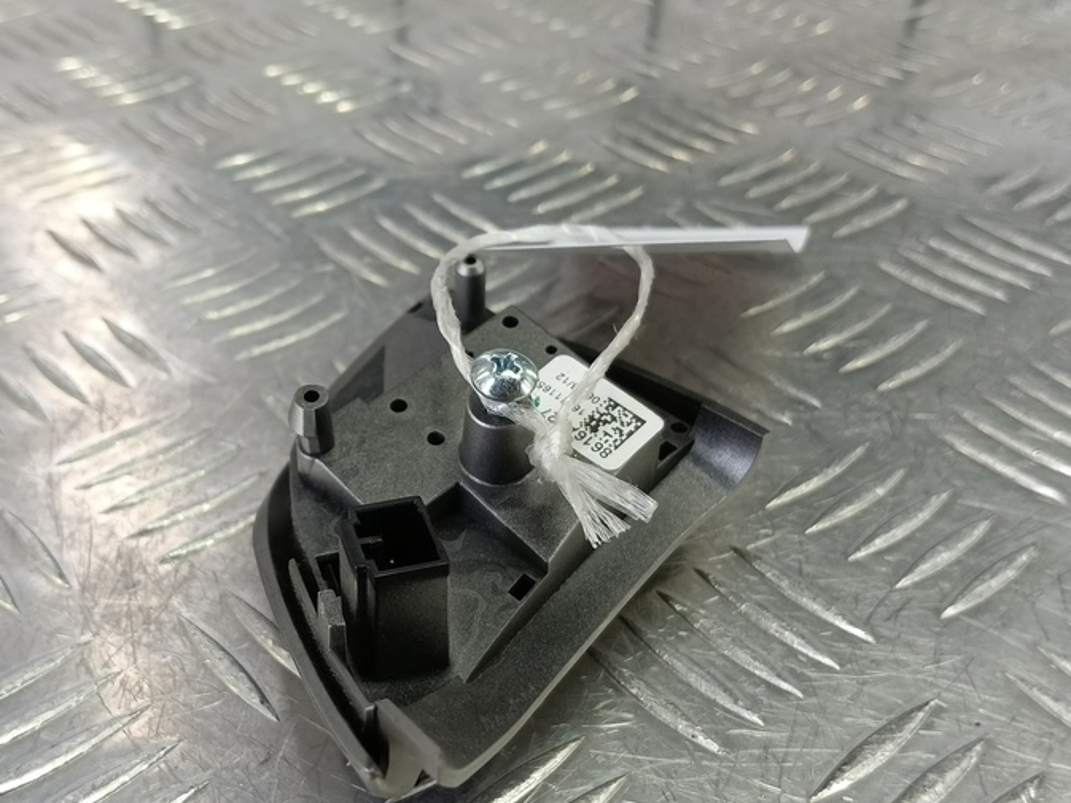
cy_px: 531
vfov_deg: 40.2
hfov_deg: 52.3
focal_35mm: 35
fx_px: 1083
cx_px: 436
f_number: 1.6
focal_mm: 4.11
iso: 133
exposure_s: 1/50
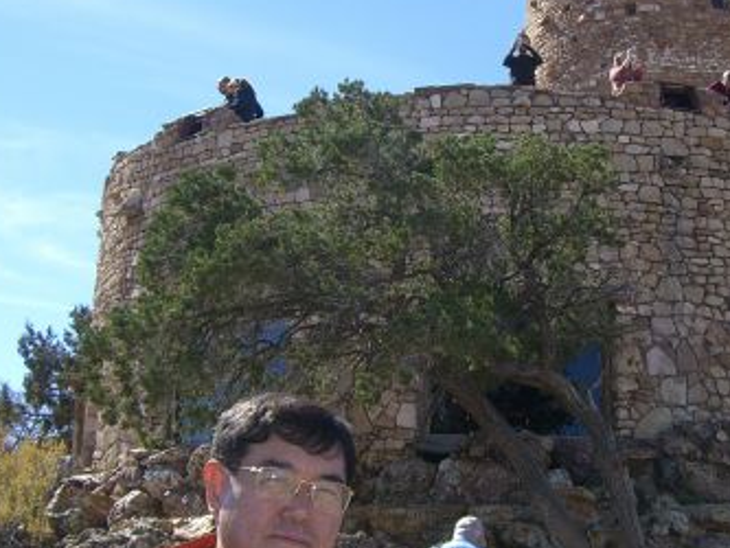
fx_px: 1540
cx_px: 460
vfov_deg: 20.2
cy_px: 215
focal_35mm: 73
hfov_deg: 26.6
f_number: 4.3
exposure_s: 1/320
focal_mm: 6.2
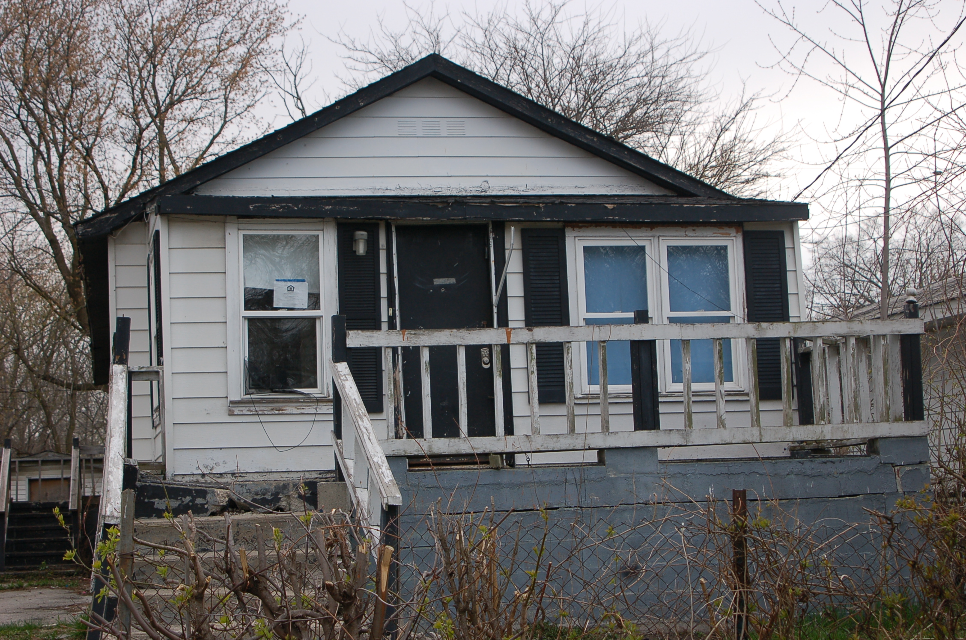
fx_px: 1527
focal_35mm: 57
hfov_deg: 35.1
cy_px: 320
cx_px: 483
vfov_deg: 23.7
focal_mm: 38
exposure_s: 1/125
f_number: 5.6
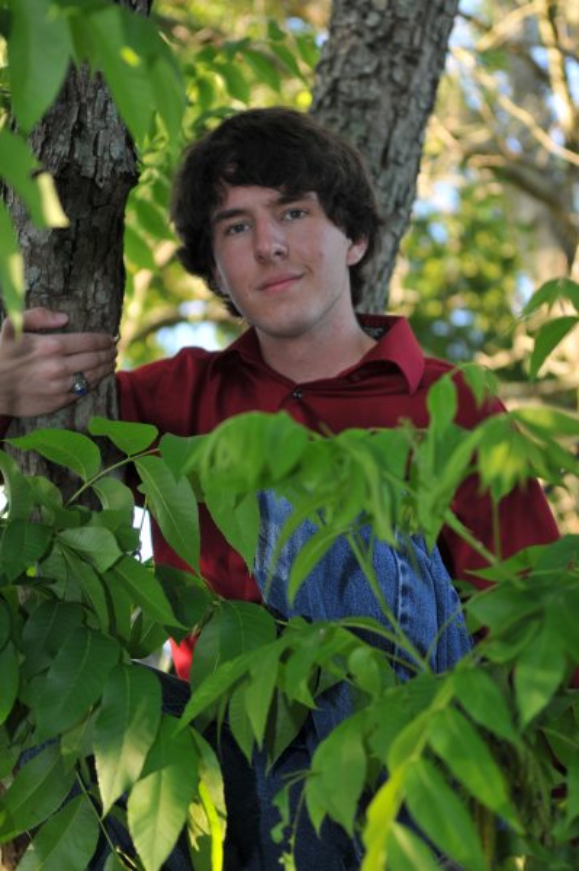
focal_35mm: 82
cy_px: 436
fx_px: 1994
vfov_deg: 24.6
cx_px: 290
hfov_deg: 16.5
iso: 200
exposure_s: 1/125
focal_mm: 55
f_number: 2.8
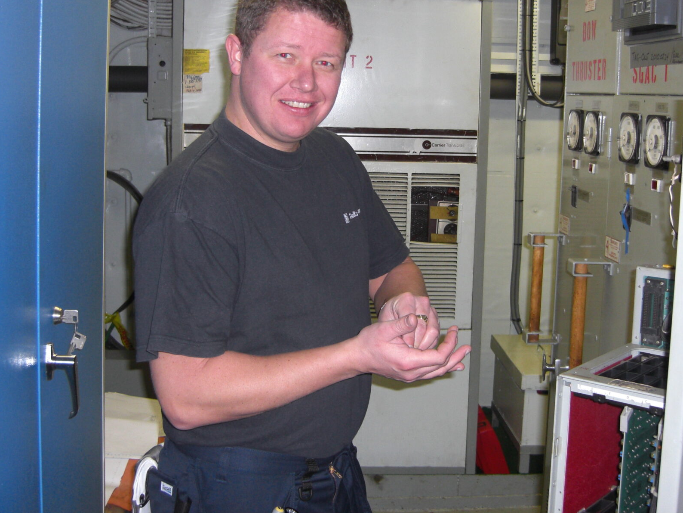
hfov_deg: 38.9
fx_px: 967
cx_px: 374
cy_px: 192
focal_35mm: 49
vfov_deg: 29.6
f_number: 2.8
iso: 200
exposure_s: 1/60
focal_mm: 7.9
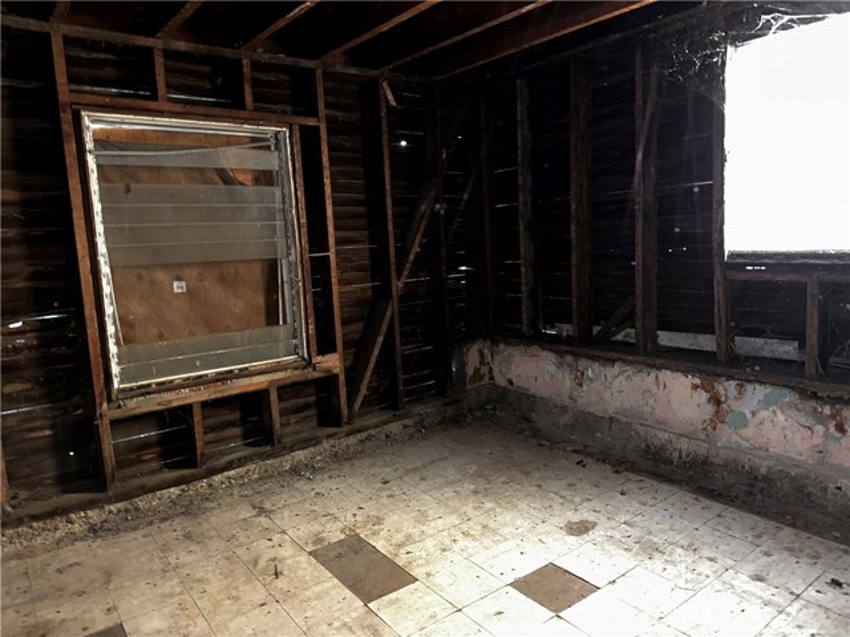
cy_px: 318
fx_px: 589
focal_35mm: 24
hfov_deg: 71.6
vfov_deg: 56.8
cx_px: 425
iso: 320
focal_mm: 6.86
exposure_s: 1/4
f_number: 1.78
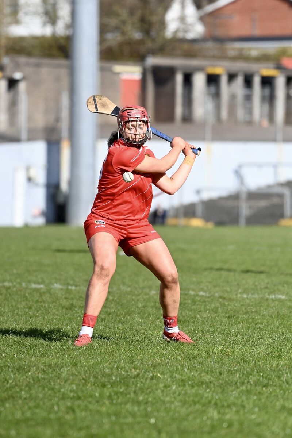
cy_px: 219
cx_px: 146
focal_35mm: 320
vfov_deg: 6.4
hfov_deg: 4.3
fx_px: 3893
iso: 800
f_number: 5.6
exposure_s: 1/4000
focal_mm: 320
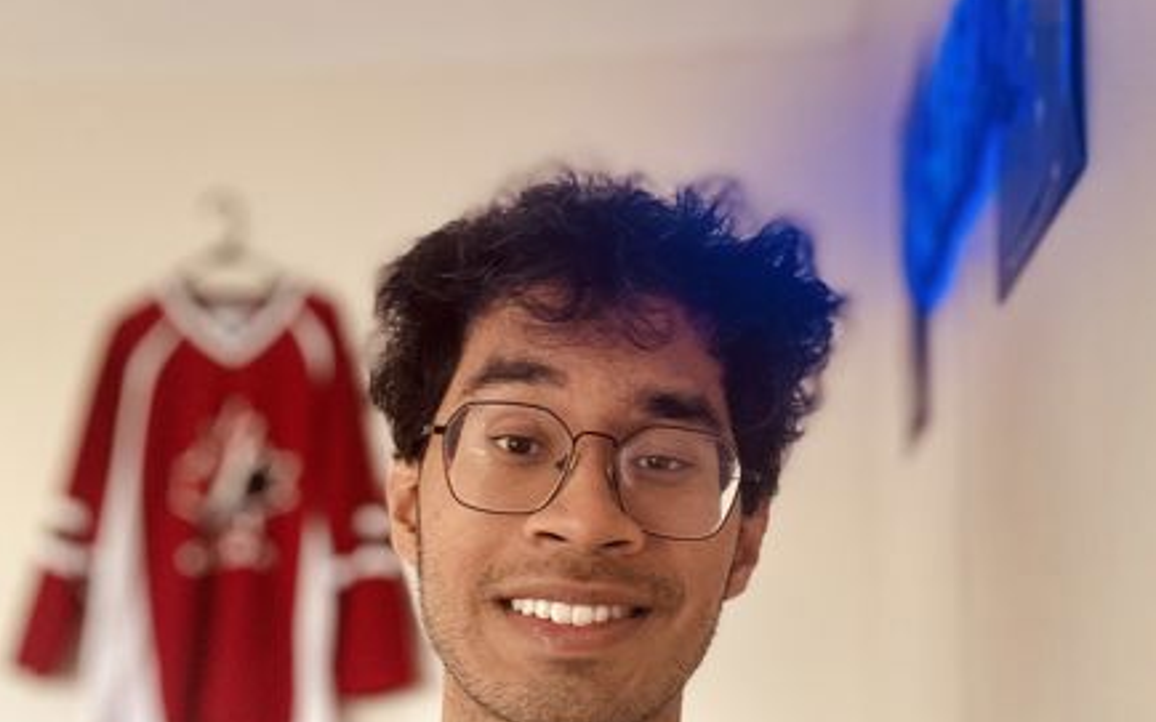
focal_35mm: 43
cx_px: 581
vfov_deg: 29.3
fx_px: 1354
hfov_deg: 46.2
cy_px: 547
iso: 320
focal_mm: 2.69
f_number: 1.9
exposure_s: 1/49
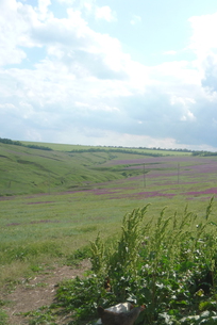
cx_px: 189
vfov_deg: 42.7
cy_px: 178
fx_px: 415
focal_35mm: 46
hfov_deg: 28.3
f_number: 5.6
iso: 100
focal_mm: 5.2
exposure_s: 1/400
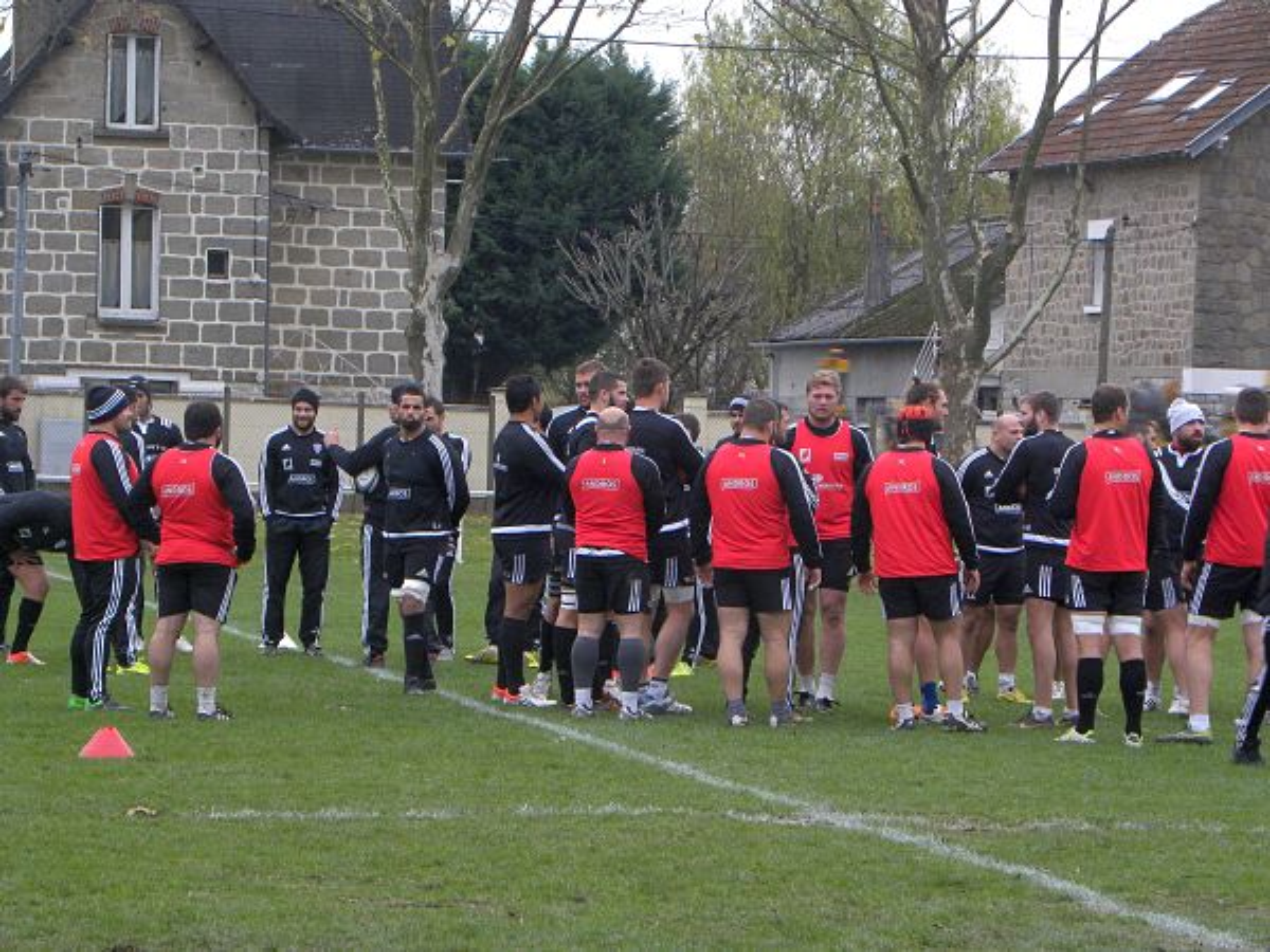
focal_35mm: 184
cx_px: 635
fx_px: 6751
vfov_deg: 8.1
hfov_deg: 10.7
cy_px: 476
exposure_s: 1/70.5
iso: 187
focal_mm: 32.7
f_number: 4.5
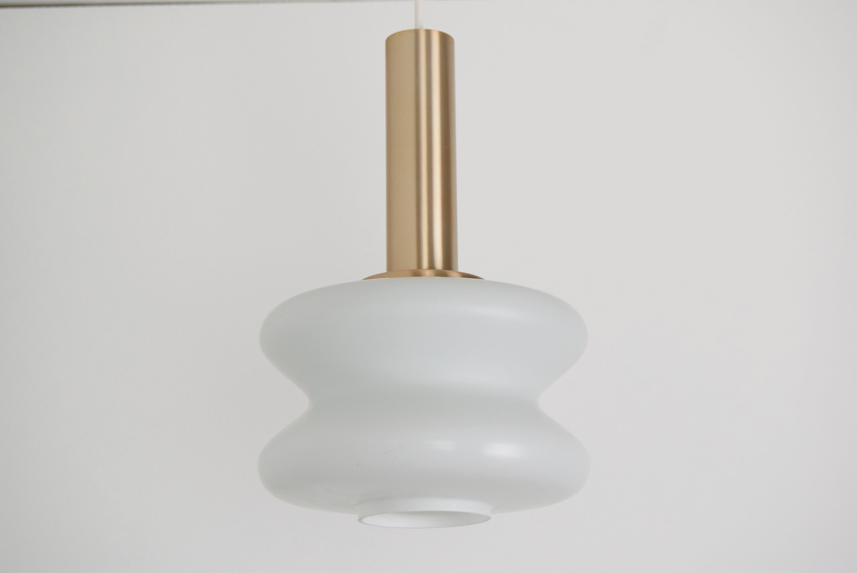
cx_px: 428
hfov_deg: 28.1
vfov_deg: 19.0
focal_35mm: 72
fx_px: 1715
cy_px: 286
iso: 1600
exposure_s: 1/200
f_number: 7.1
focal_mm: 48
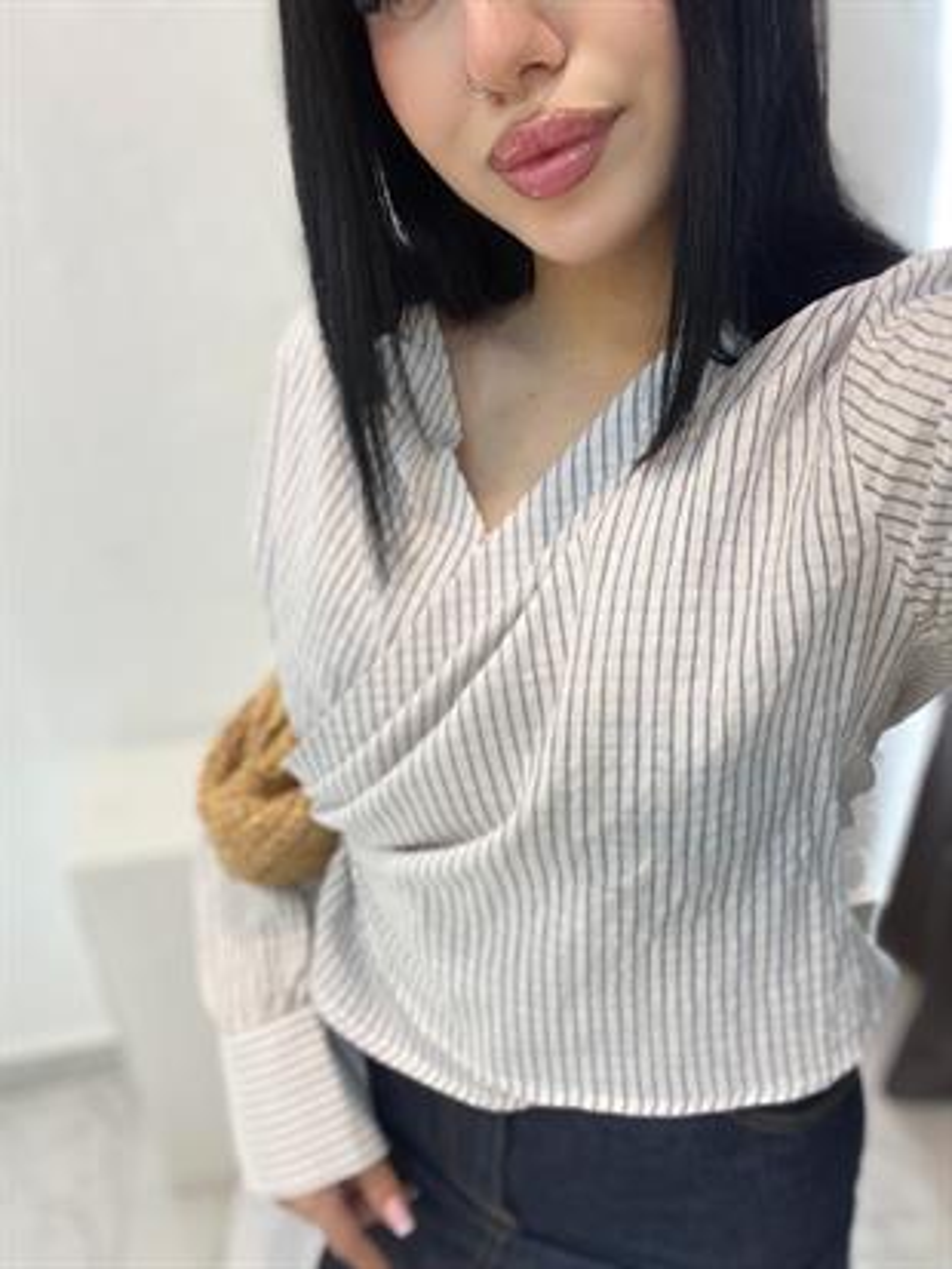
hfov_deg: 46.8
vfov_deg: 59.9
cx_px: 476
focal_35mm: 30
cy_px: 634
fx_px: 1100
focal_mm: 2.71
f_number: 2.2
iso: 100
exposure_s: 1/77
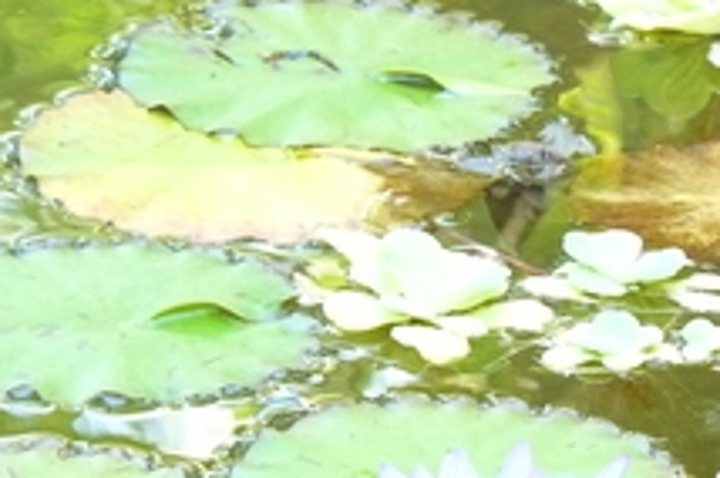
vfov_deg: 2.7
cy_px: 444
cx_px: 700
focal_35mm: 511
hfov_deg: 4.0
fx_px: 10205
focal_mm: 38.9
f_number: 3.3
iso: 500
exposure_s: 1/125
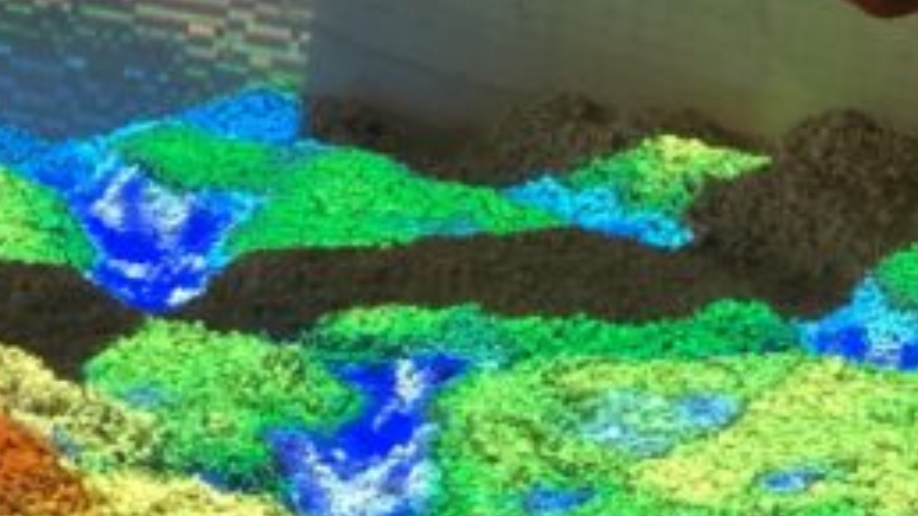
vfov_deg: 5.4
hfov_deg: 9.6
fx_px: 5476
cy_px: -157
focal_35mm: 225
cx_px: 466
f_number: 2.4
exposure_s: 1/60
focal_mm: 6
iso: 100
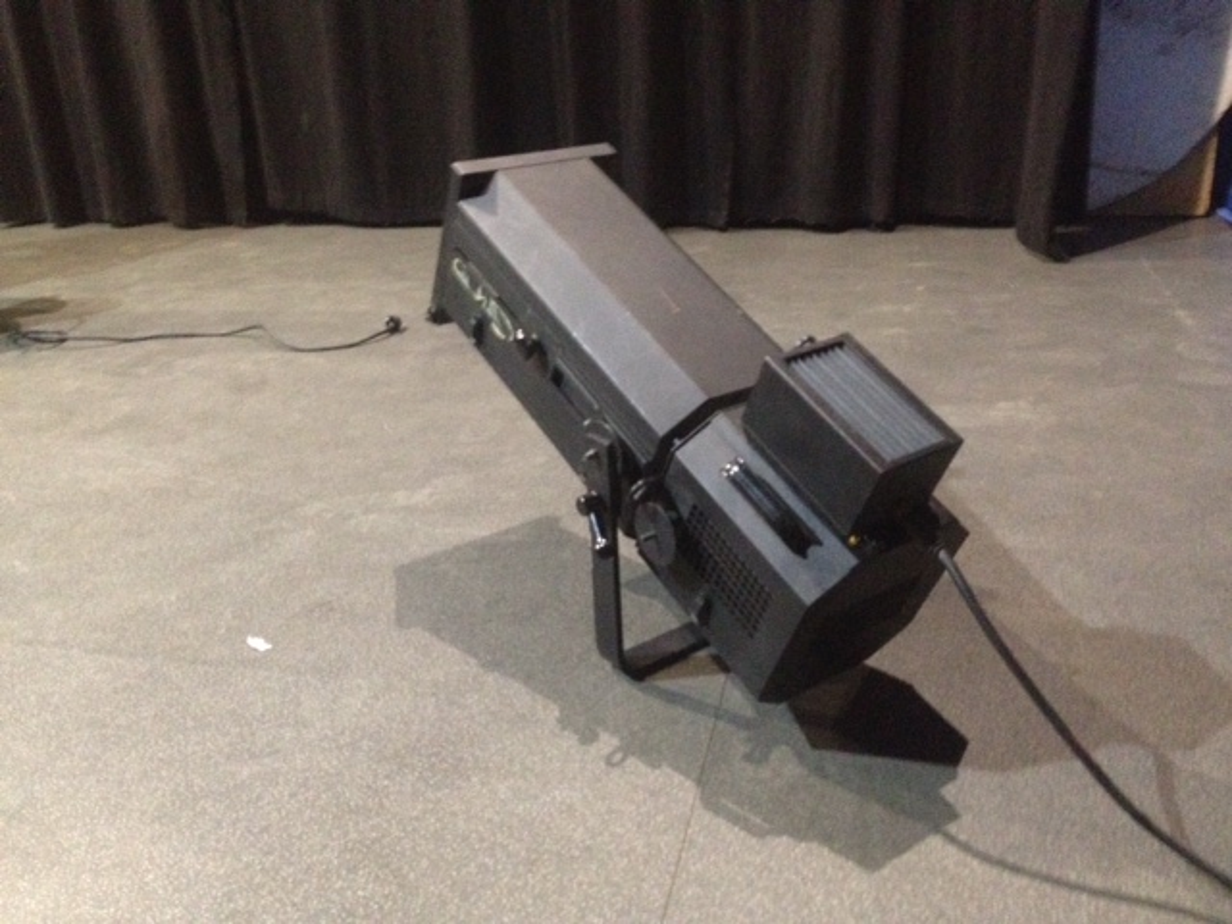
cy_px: 462
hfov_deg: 52.6
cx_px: 616
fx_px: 1246
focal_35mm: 35
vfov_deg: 40.7
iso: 640
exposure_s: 1/17
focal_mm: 4.28
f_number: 2.4
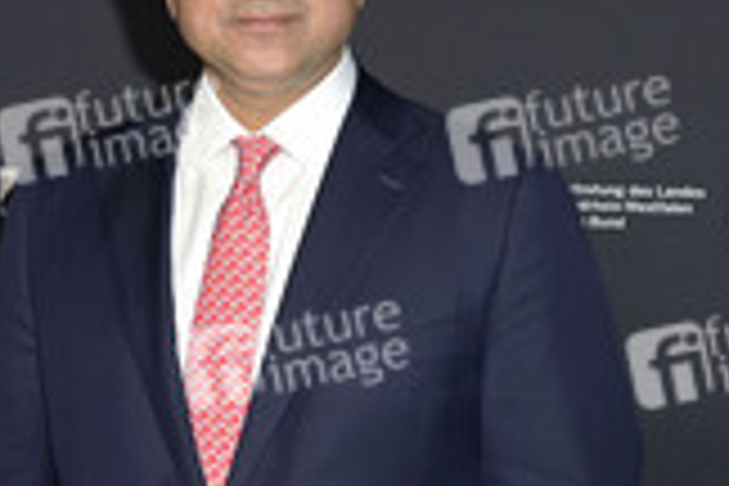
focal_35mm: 106
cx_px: 173
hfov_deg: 19.1
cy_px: 243
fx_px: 2146
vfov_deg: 12.9
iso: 1000
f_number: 4.5
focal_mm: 38
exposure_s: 1/250
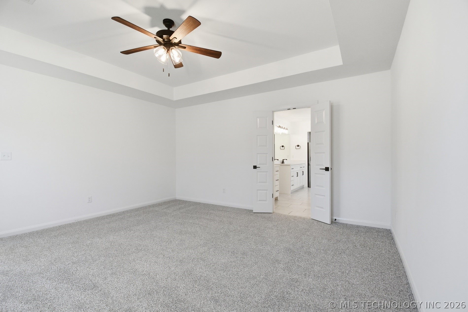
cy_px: 156
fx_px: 195
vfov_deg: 77.3
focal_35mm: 15
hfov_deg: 100.4
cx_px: 234
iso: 250
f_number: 9
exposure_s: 1/200
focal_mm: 10
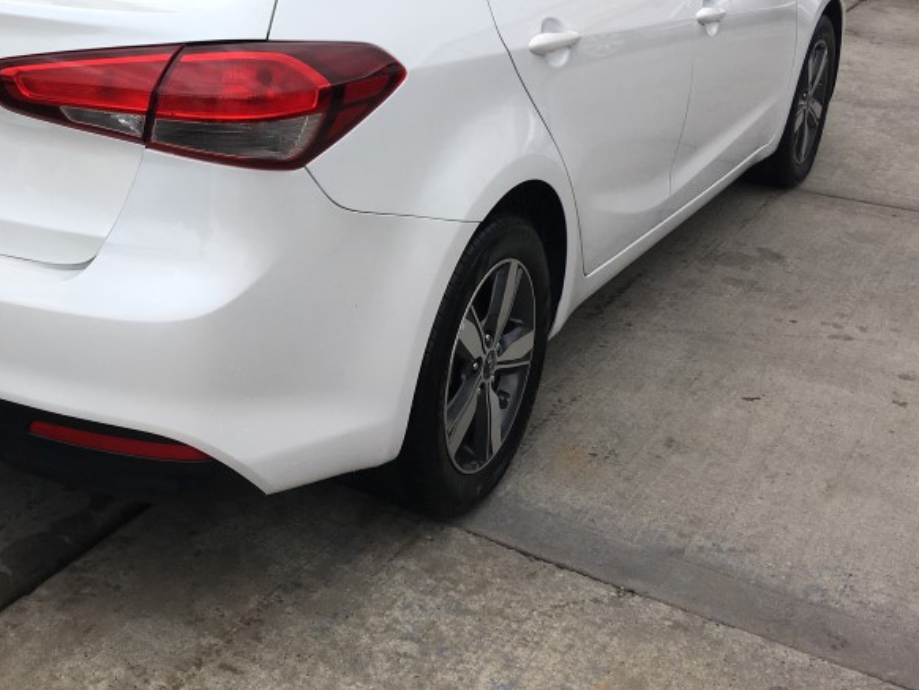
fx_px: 1355
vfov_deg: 28.1
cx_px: 185
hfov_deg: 36.2
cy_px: 153
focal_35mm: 51
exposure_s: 1/686
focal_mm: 4.15
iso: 25
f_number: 2.2
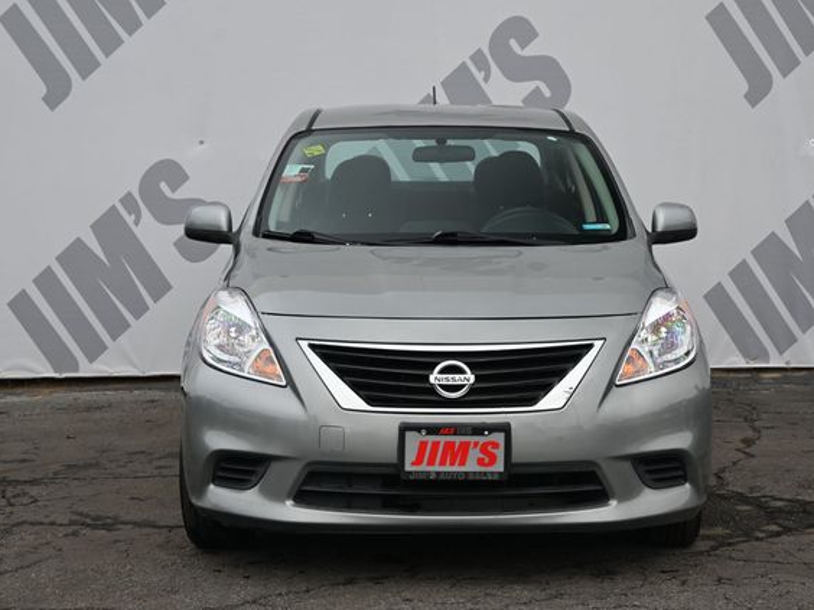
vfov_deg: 20.0
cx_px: 458
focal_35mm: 74
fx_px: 1729
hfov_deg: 26.5
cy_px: 306
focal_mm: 45
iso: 220
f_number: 6
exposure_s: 1/250
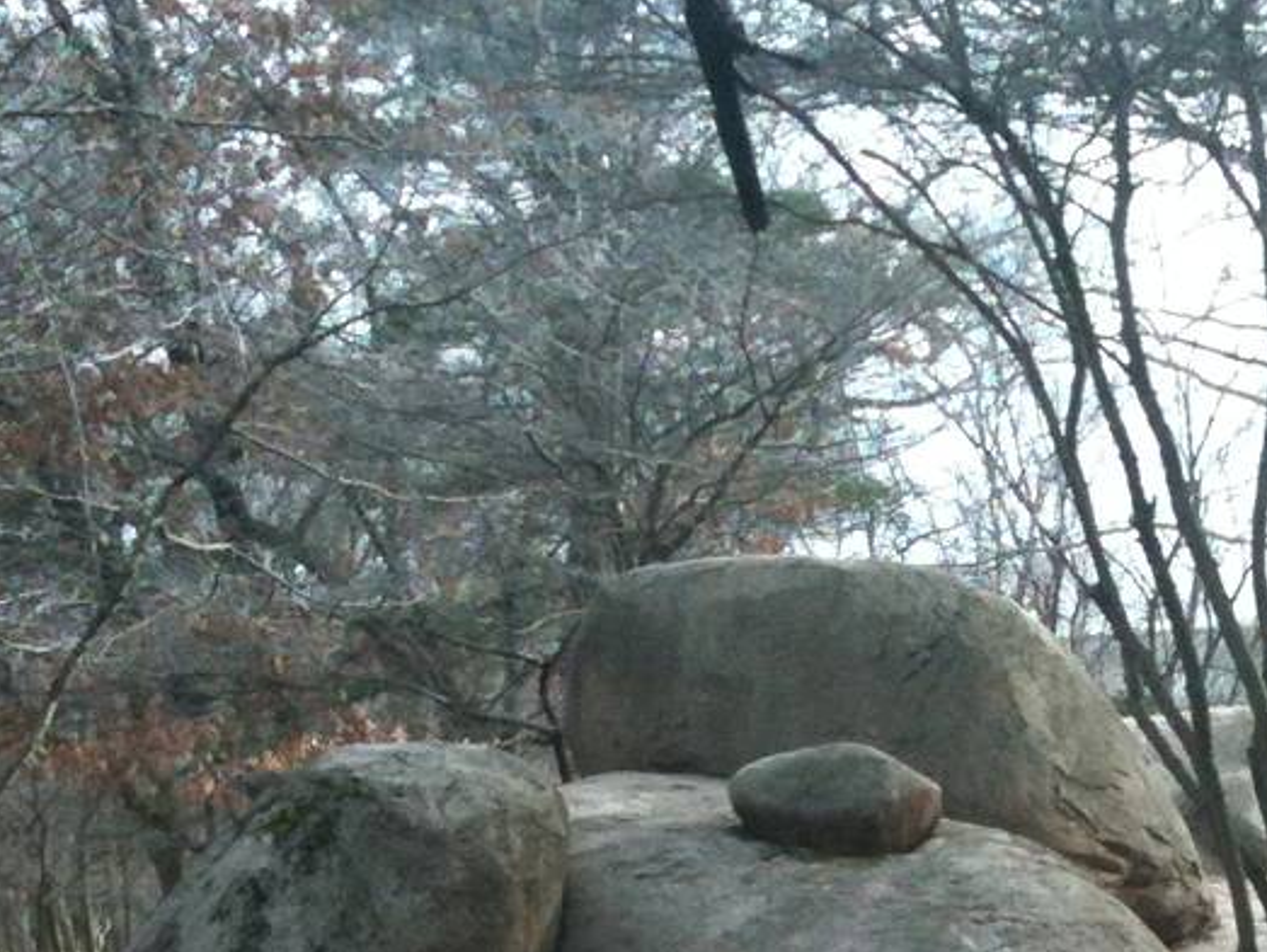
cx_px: 1027
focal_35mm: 107
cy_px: 1371
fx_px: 3919
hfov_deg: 18.2
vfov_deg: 13.2
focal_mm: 3.85
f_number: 2.8
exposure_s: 1/185
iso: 64
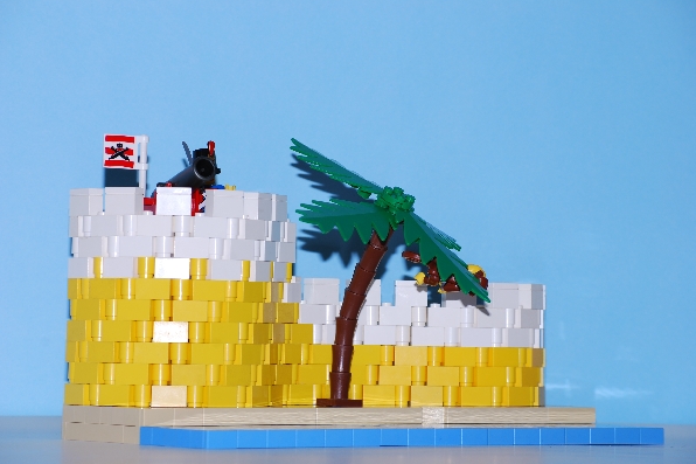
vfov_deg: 12.1
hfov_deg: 18.0
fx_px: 2194
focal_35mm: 114
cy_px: 234
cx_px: 348
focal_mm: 75
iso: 100
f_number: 10
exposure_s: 1/200
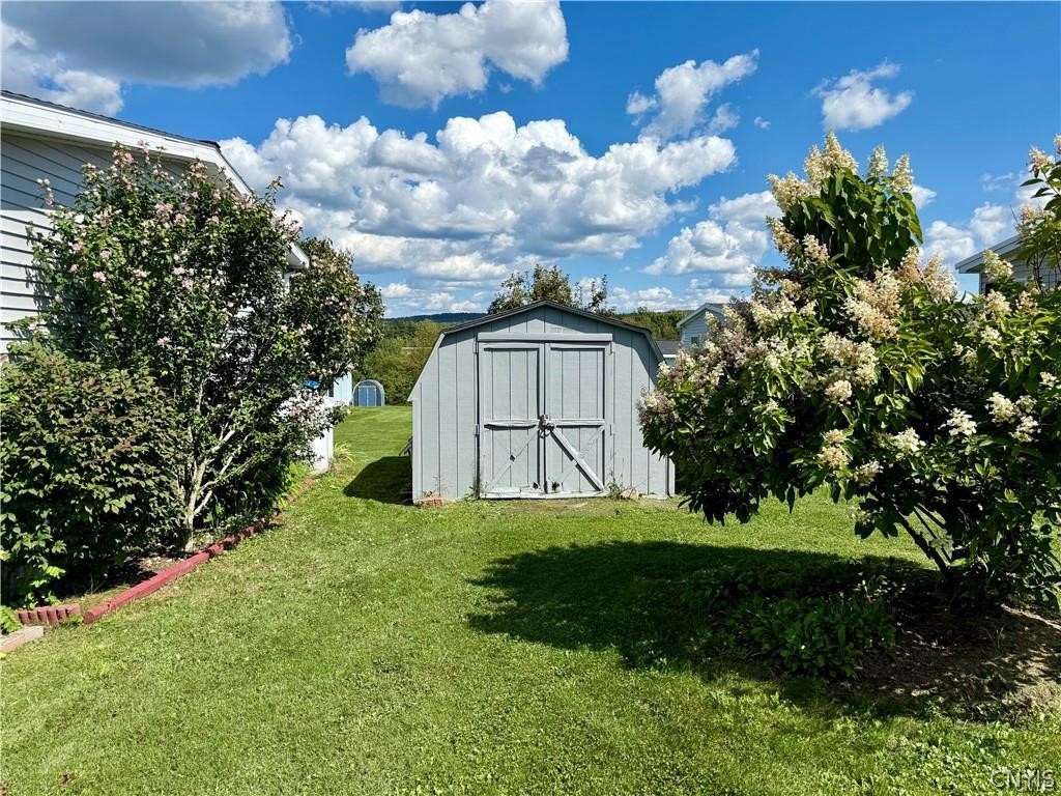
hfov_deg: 71.6
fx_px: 736
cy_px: 398
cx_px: 530
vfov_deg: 56.8
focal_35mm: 24
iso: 80
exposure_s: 1/5714
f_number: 1.78
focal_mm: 6.76
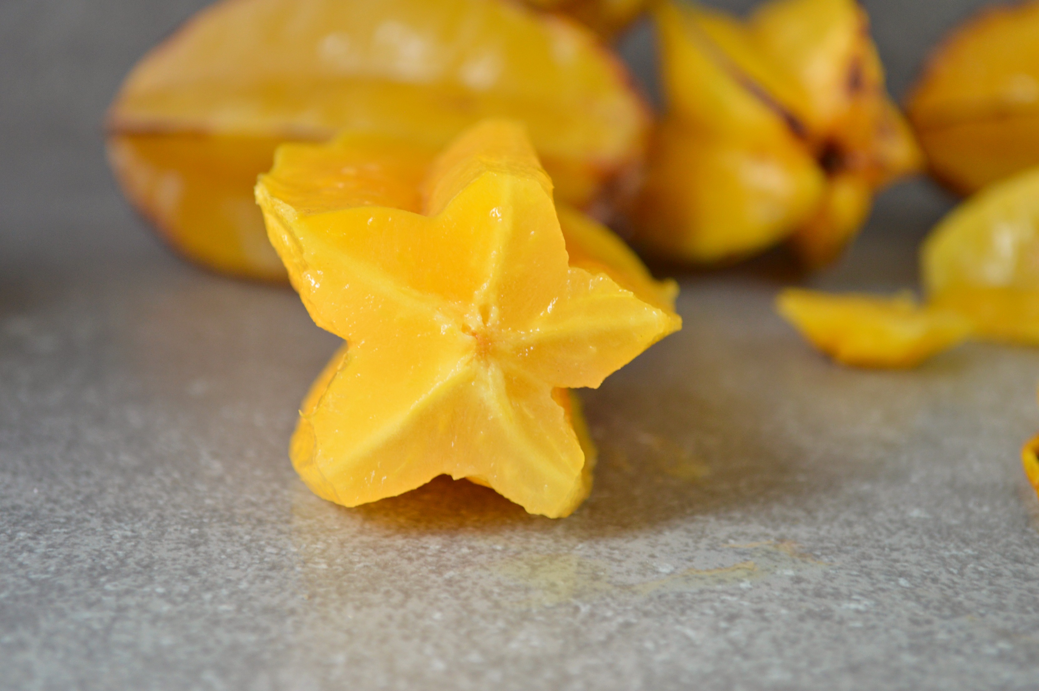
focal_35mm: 68
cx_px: 520
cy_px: 346
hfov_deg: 29.9
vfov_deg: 20.1
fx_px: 1946
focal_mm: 45
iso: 400
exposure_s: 1/80
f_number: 5.3
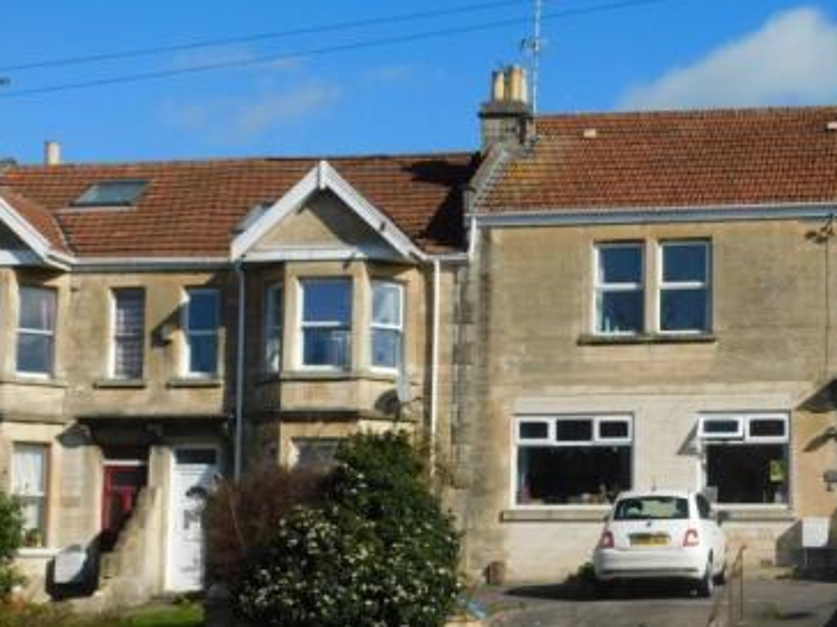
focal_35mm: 72
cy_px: 424
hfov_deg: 26.6
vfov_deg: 20.4
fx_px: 1741
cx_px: 659
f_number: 3.7
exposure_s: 1/1500
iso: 125
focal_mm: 8
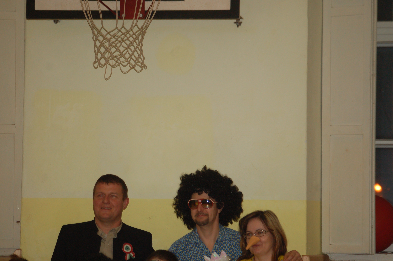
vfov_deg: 9.1
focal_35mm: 150
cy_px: 130
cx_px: 196
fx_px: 1636
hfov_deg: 13.7
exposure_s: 1/60
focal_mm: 100
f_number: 4.5
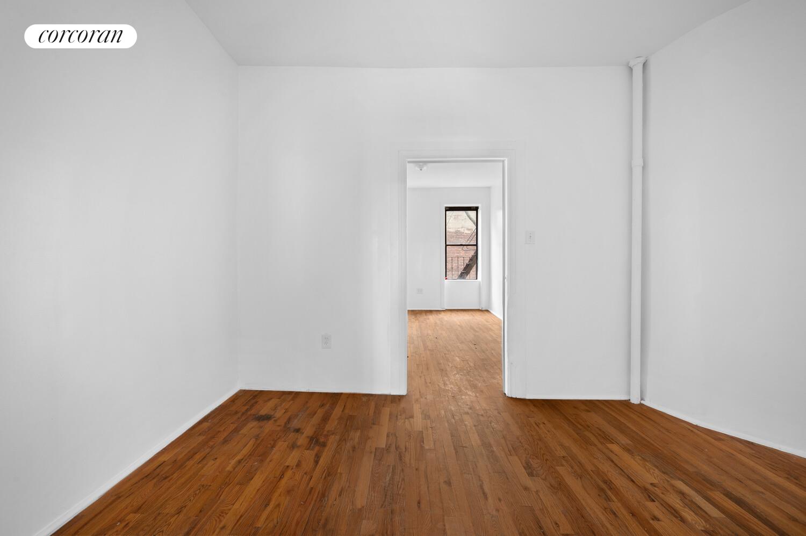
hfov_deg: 104.3
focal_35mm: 14
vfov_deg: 81.1
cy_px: 268
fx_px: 313
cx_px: 403
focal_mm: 14
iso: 320
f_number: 11
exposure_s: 4
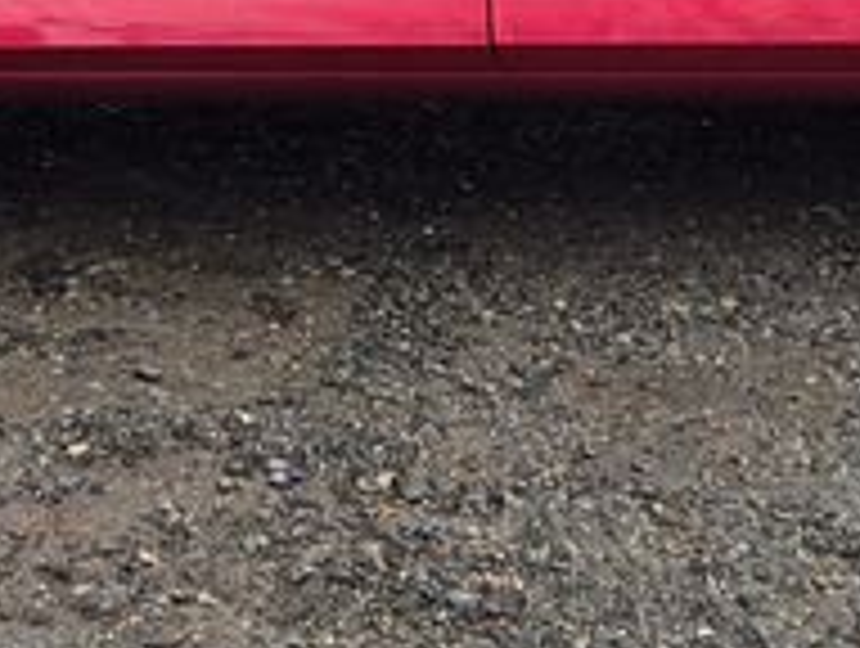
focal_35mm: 123
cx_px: 306
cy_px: -162
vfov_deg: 11.8
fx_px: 3062
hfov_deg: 16.0
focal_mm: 5.4
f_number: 1.8
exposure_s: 1/180
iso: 80
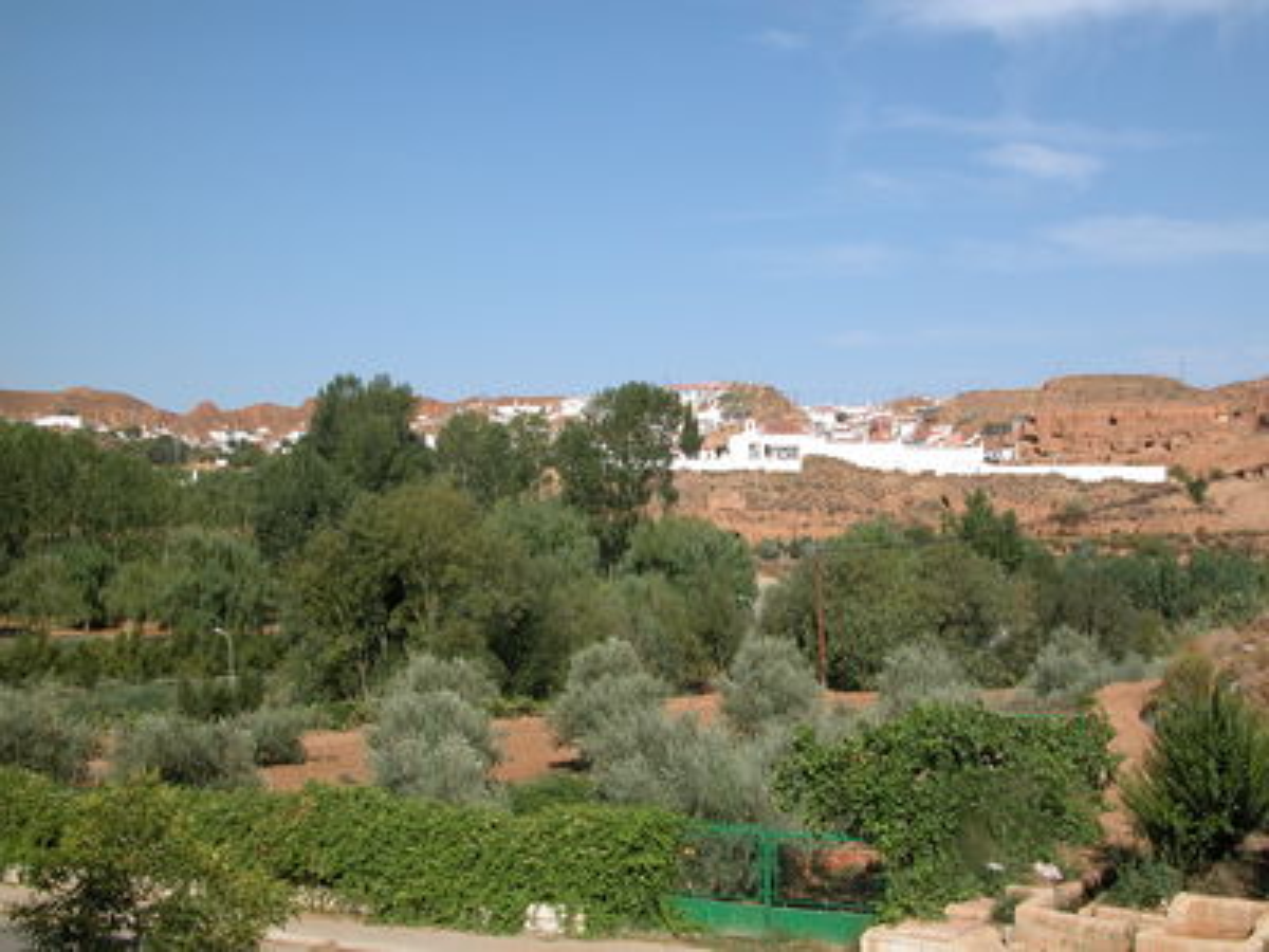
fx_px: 1540
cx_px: 634
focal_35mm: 42
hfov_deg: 44.8
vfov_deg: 34.3
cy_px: 476
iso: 100
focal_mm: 10.7
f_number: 6.5
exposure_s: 1/391
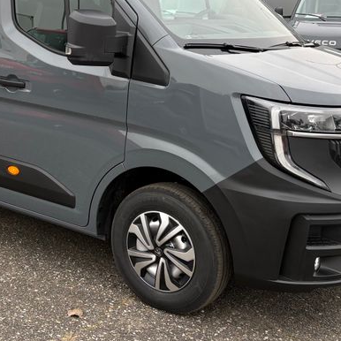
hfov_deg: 27.2
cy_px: 41
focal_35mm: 61
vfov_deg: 27.3
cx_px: 37
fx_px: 680
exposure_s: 1/135
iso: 50
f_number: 1.6
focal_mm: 5.96
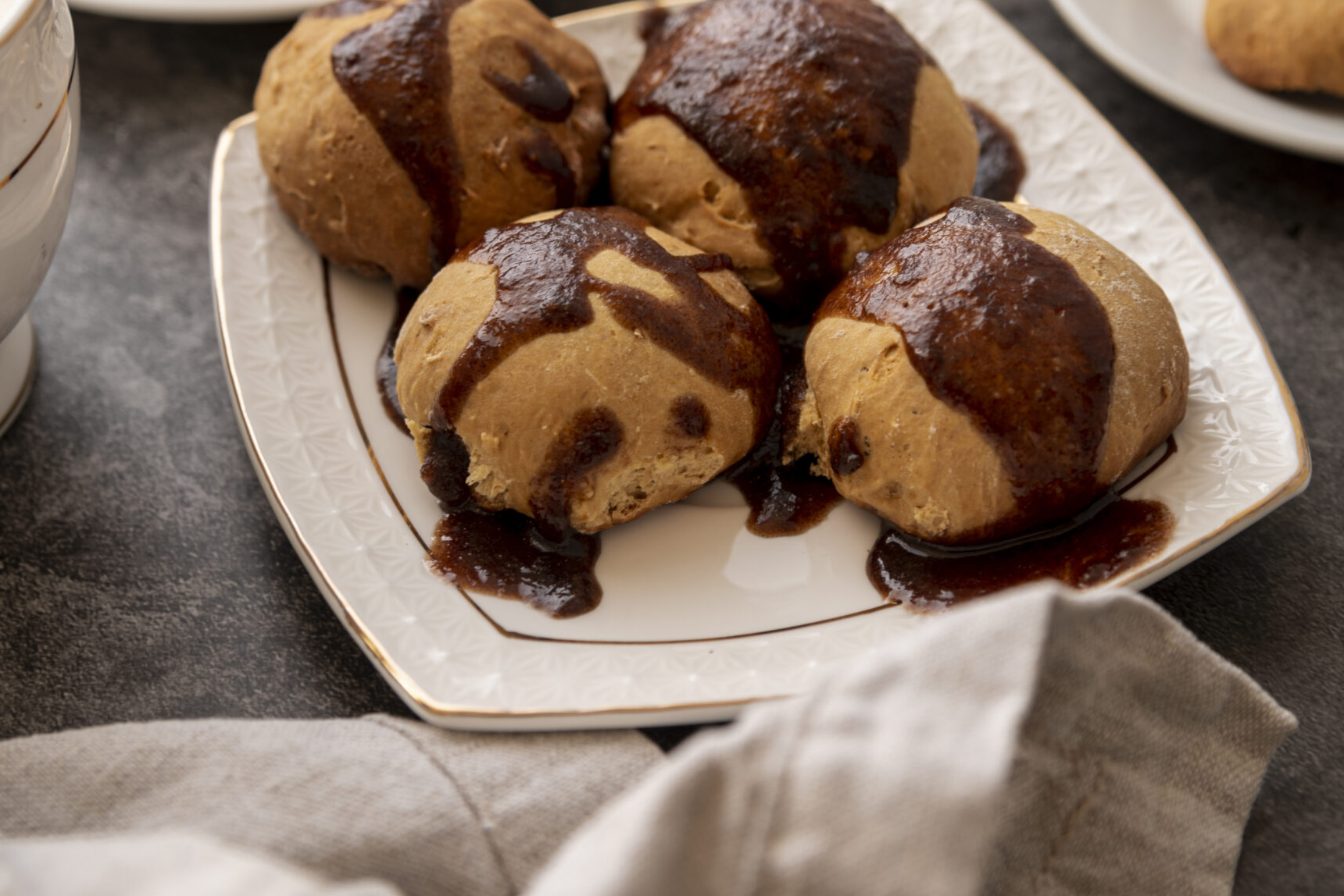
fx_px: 2390
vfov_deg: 21.2
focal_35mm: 64
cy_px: 273
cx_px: 670
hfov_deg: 31.4
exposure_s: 1/40
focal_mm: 43
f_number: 5
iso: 100
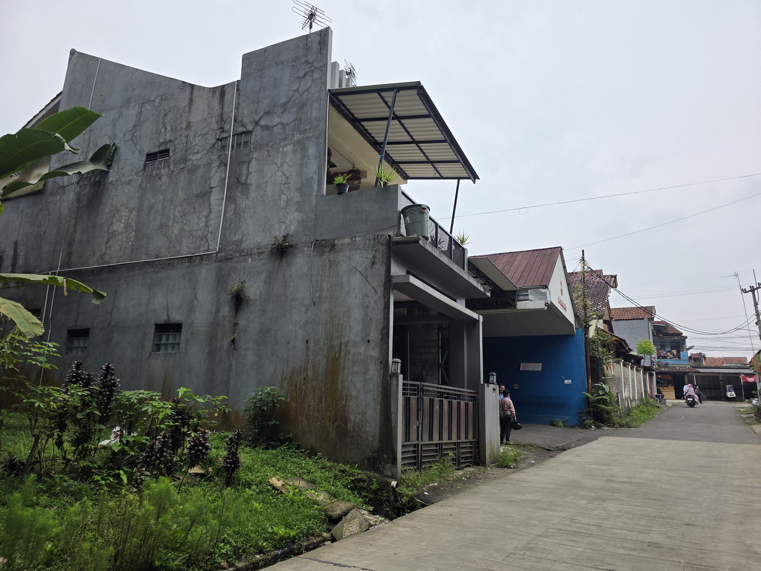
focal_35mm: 23
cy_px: 286
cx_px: 380
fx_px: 506
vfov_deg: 58.9
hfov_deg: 73.9
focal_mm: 6.3
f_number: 1.7
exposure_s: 1/4539
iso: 80
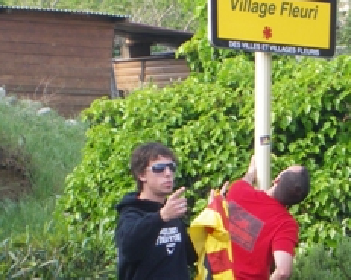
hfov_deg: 11.5
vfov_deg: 9.2
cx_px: 257
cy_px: 225
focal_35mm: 168
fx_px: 1742
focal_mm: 11.1
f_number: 4.6
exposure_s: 1/80
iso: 64
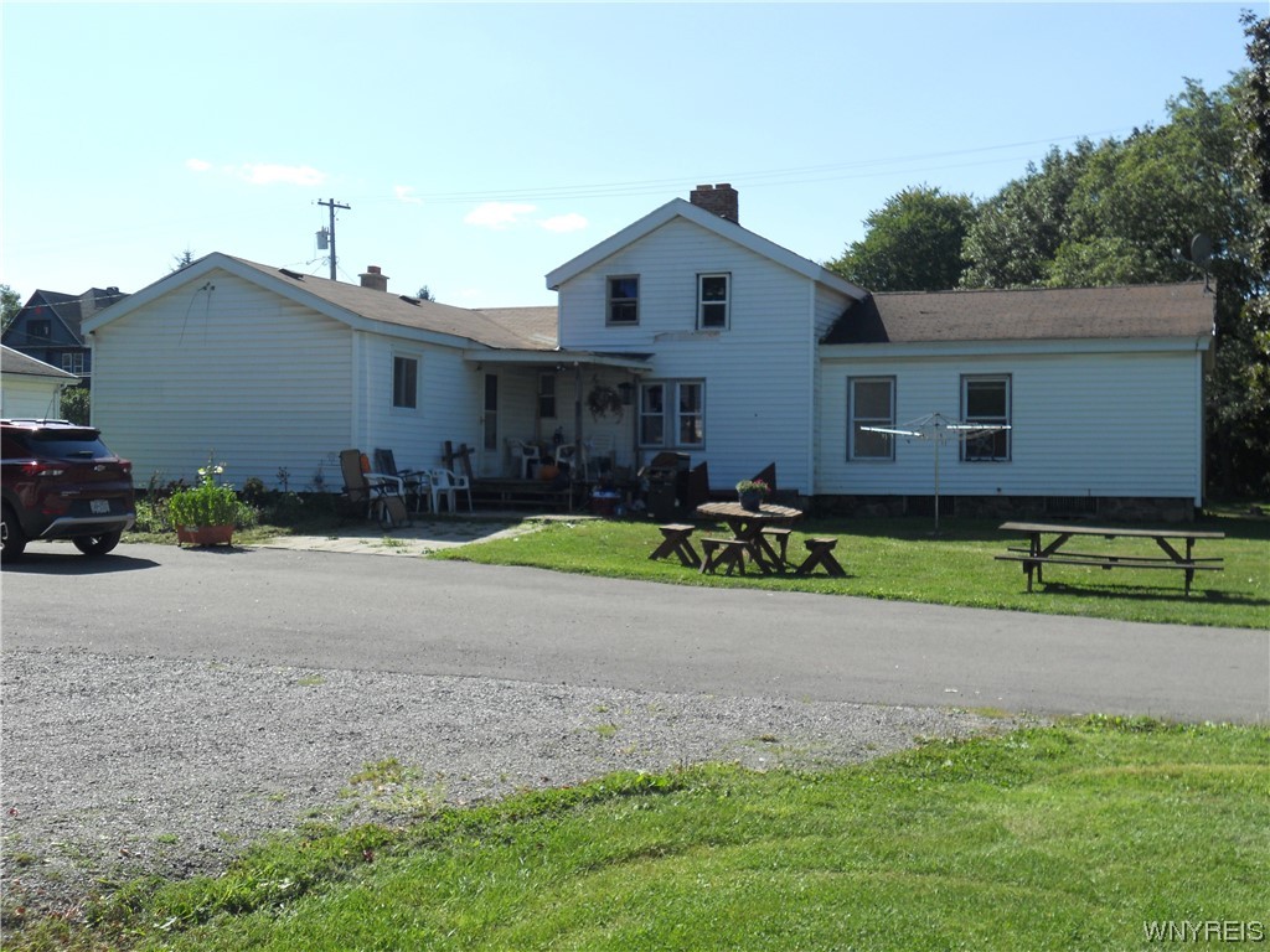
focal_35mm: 46
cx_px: 635
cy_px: 476
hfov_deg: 41.2
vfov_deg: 31.5
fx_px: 1688
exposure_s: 1/500
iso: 80
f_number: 4.3
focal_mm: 8.2
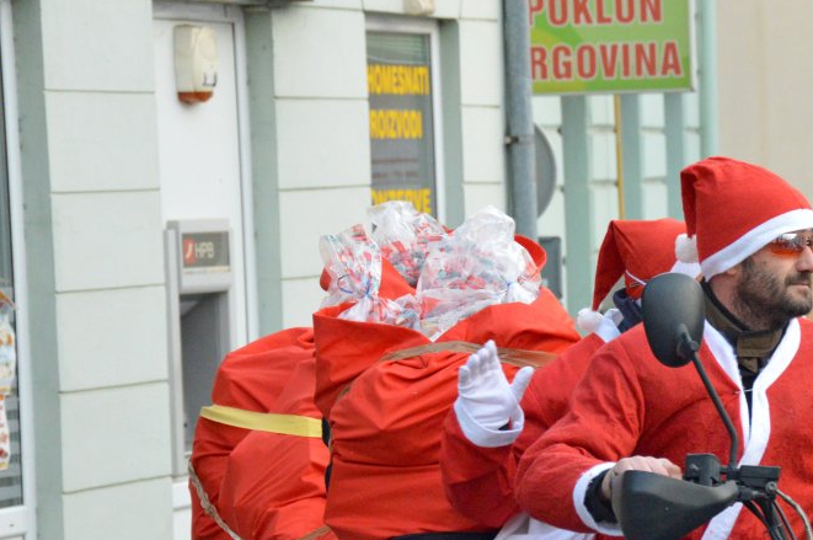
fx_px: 4916
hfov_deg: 9.4
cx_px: 753
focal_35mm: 218
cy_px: 480
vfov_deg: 6.3
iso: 2000
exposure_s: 1/500
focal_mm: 75
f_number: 5.3
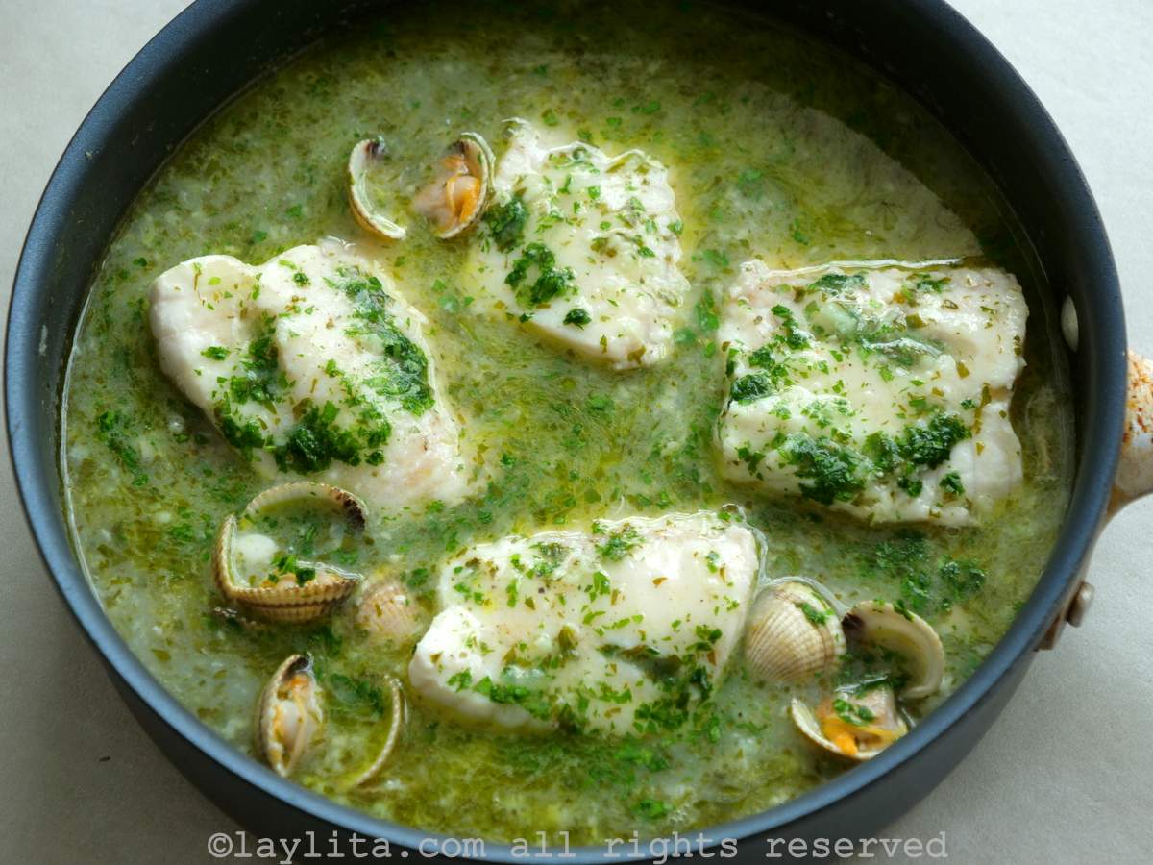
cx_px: 576
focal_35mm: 104
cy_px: 432
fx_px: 3464
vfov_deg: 14.2
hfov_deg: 18.9
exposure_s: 1/160
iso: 200
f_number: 4
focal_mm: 52
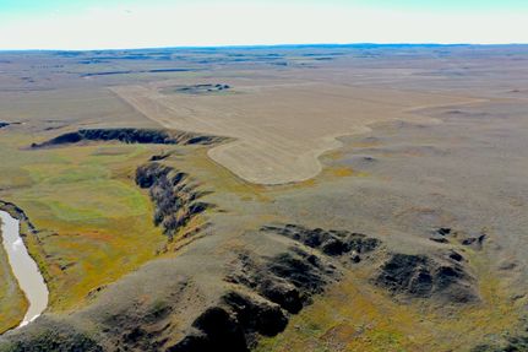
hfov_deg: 65.5
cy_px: 176
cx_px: 264
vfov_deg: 46.4
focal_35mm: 28
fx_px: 410
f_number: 3.5
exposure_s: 1/80
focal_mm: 10.26
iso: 100
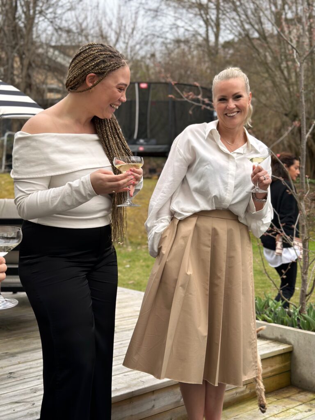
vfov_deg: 39.7
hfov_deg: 30.3
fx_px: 582
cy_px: 210
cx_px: 158
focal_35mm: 48
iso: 80
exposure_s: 1/719
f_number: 1.78
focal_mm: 6.86
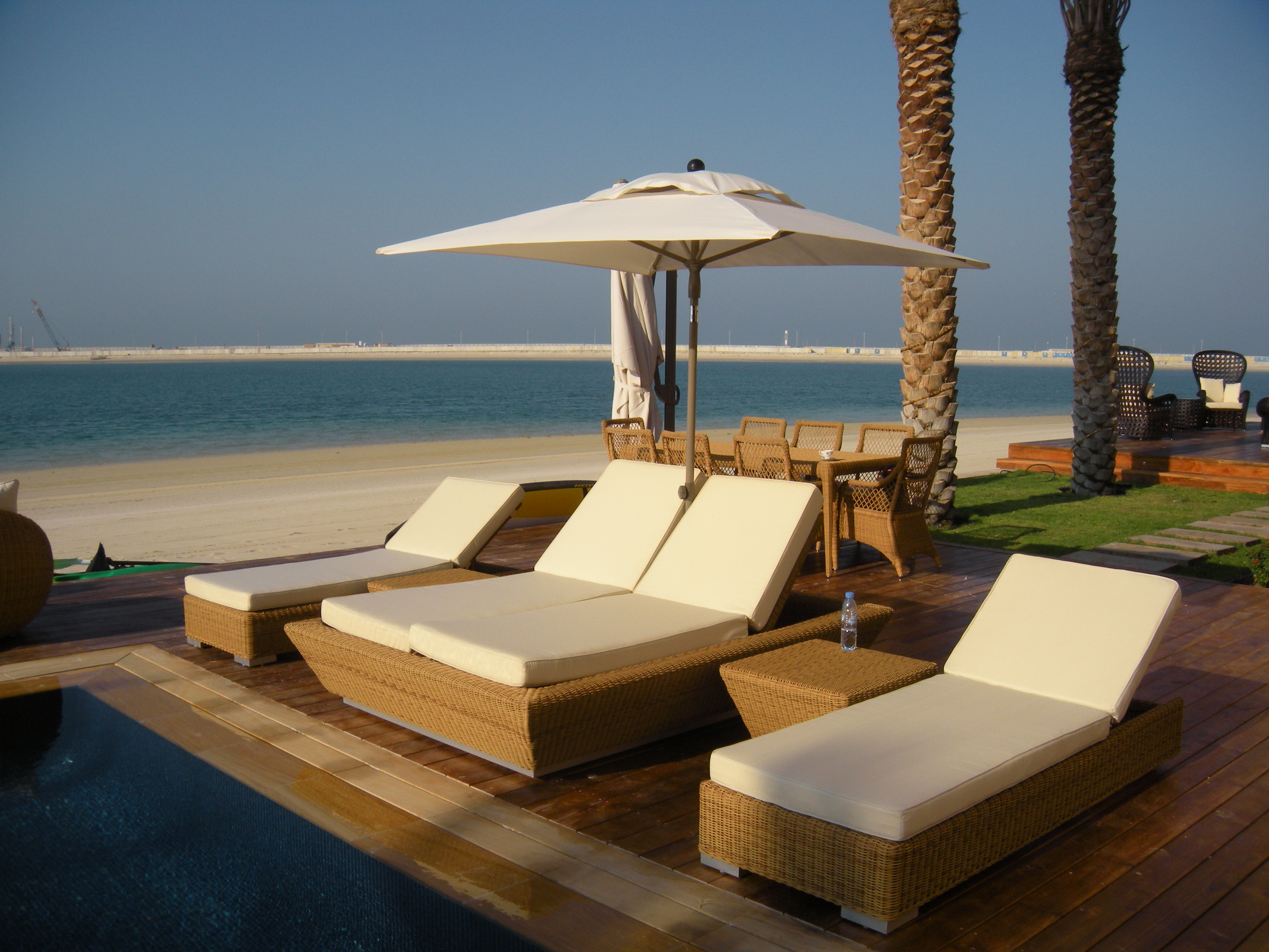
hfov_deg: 52.6
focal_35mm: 35
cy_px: 476
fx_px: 1283
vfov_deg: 40.7
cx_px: 634
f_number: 6.4
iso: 64
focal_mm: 5.9
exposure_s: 1/392
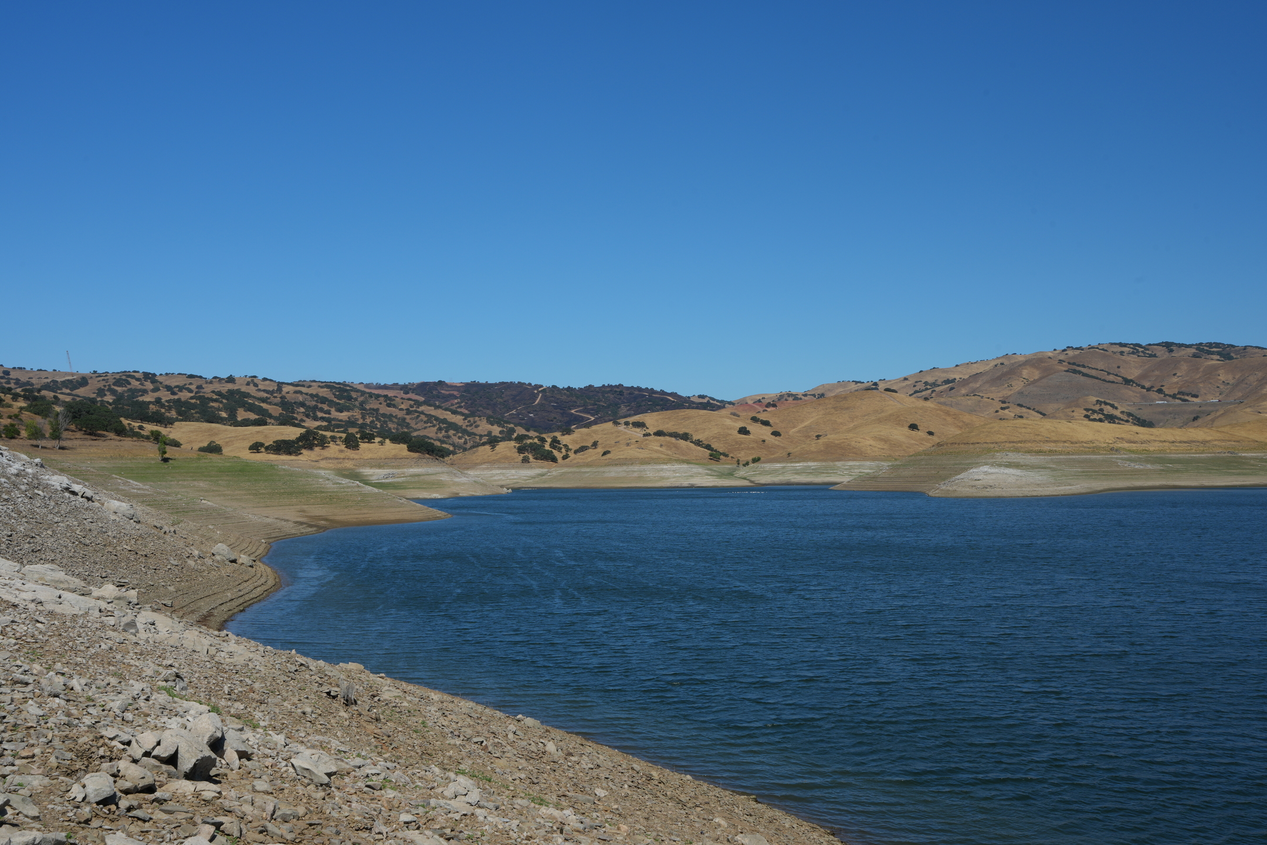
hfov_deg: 54.4
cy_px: 422
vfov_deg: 37.9
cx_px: 634
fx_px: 1232
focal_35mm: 35
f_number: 18
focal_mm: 35
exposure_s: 1/40
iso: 100
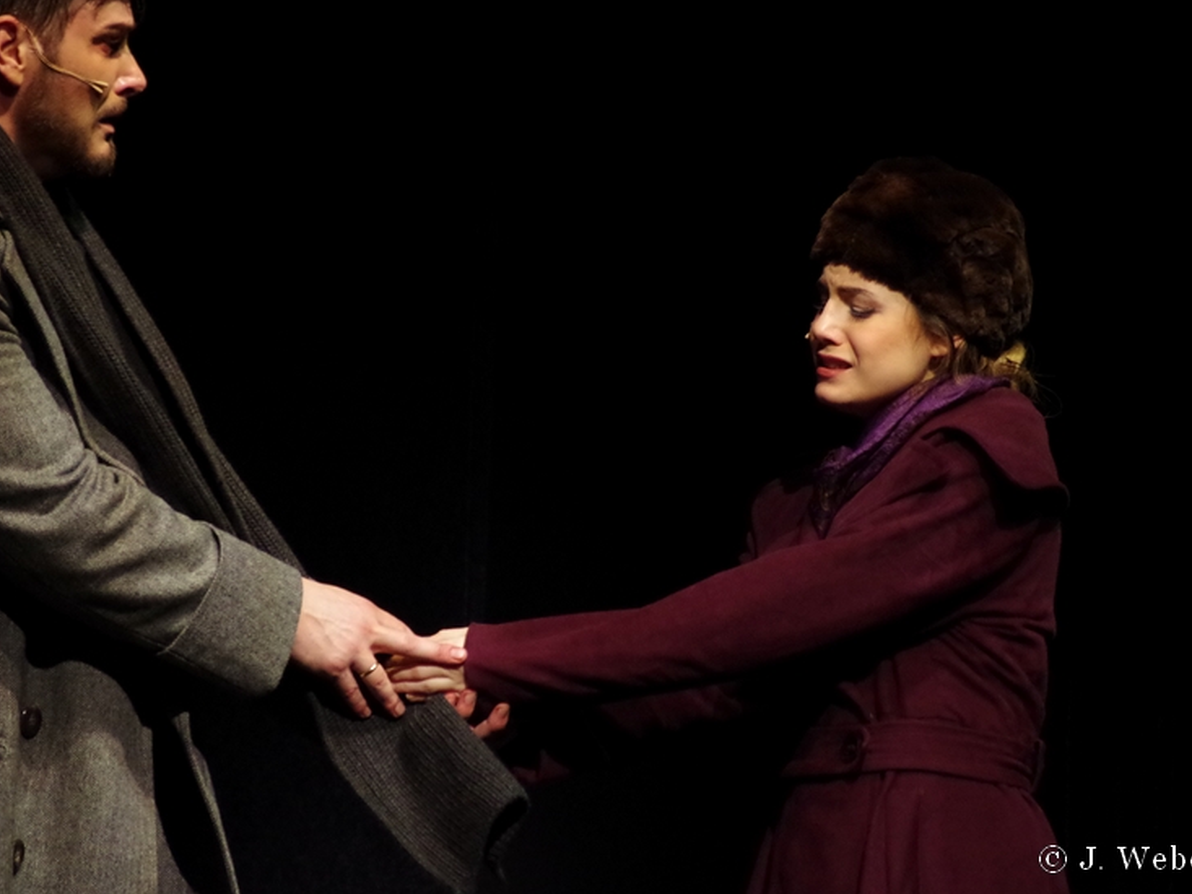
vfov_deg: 3.9
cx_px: 470
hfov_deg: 5.3
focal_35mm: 377
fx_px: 12984
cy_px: 387
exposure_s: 1/125
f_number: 5.6
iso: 3200
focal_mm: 200
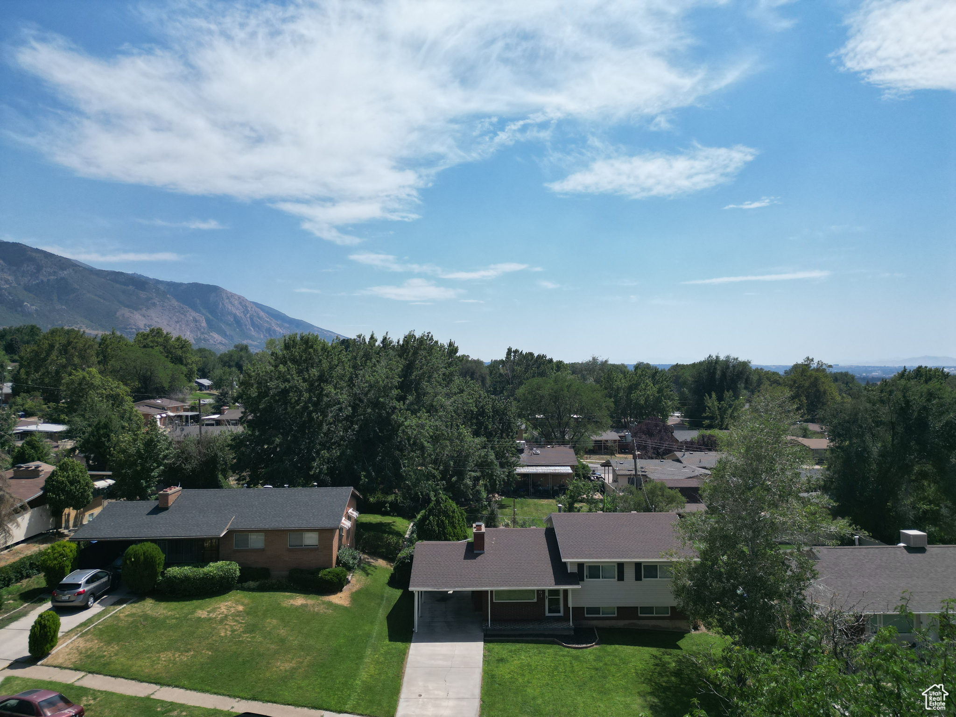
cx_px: 478
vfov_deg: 56.8
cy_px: 358
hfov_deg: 71.6
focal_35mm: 24
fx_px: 663
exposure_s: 1/5000
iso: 130
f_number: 1.7
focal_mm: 6.72
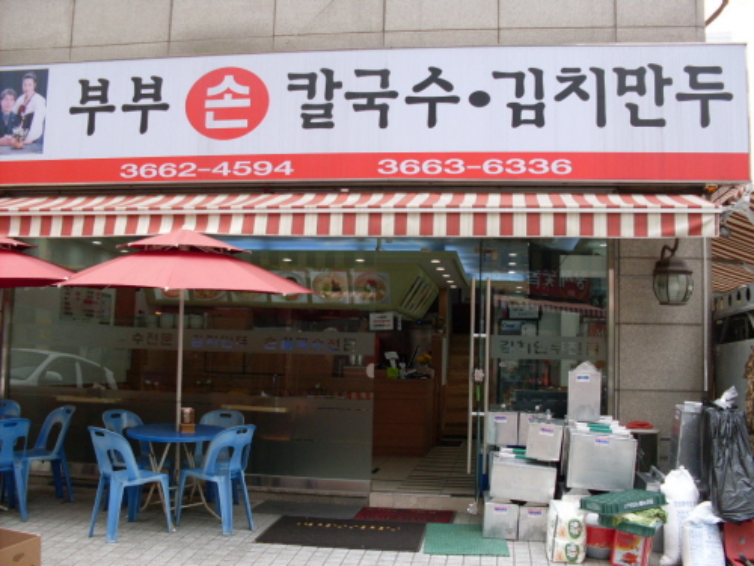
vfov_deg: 37.7
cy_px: 283
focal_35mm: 38
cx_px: 377
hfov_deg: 49.0
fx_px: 828
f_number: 2.8
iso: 80
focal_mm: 6.3
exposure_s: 1/250
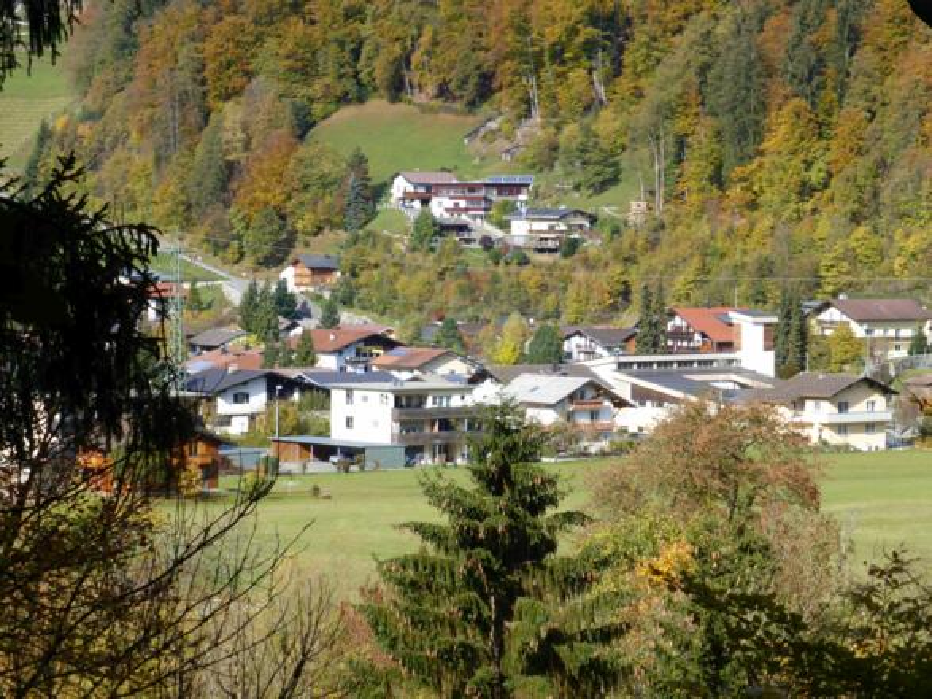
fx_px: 3822
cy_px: 350
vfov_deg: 10.4
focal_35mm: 142
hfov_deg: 13.9
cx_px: 466
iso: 100
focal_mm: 23.1
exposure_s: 1/250
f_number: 5.4
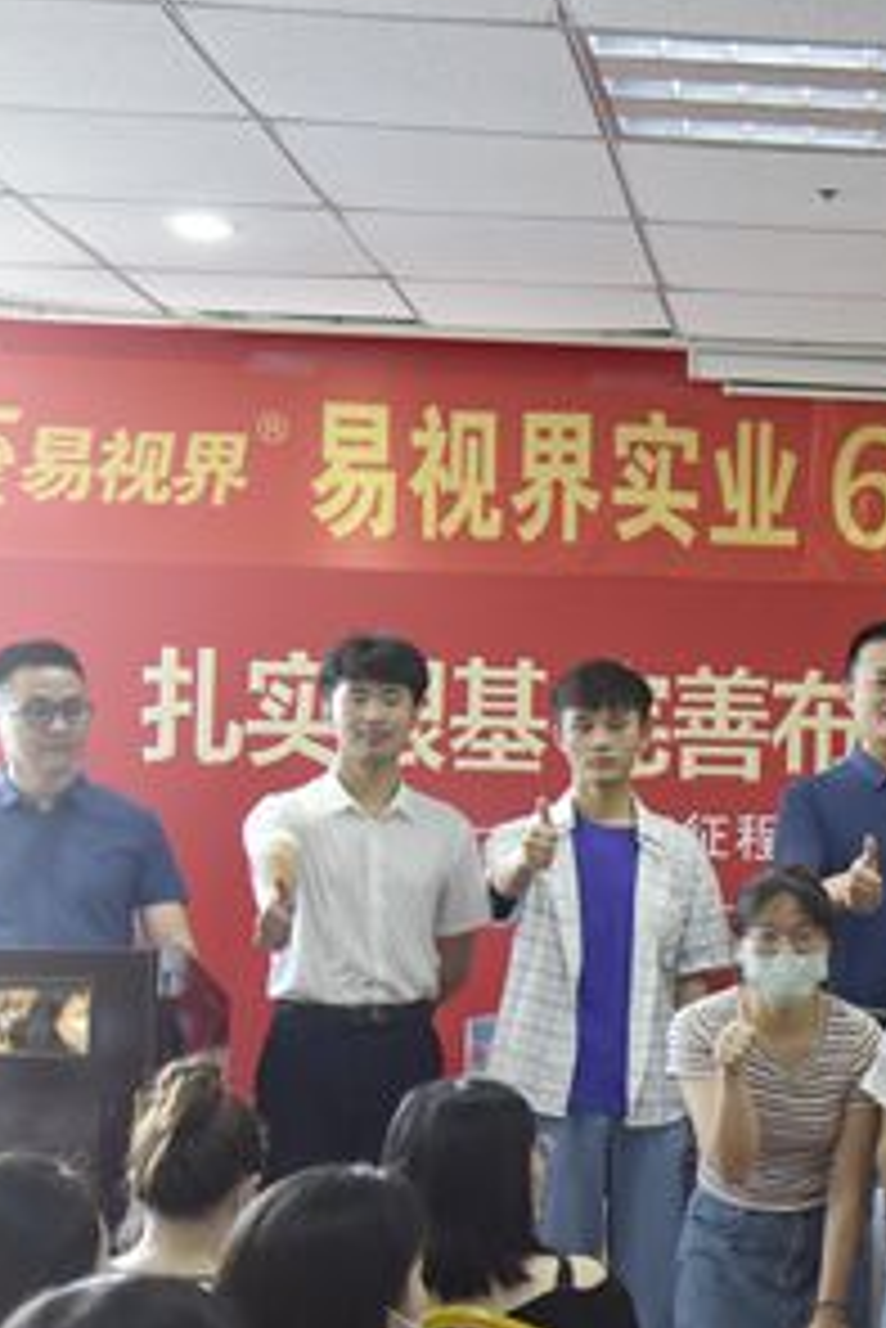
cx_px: 1079
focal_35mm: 65
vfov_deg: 30.9
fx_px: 2397
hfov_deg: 19.6
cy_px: 756
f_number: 4.5
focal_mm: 32
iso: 1250
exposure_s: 1/60
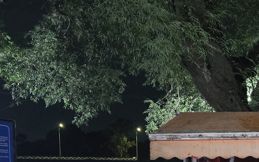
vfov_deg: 17.3
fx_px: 508
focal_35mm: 72
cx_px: 294
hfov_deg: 26.1
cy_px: 196
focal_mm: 6.3
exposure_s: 1/50
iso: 1600
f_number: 1.7
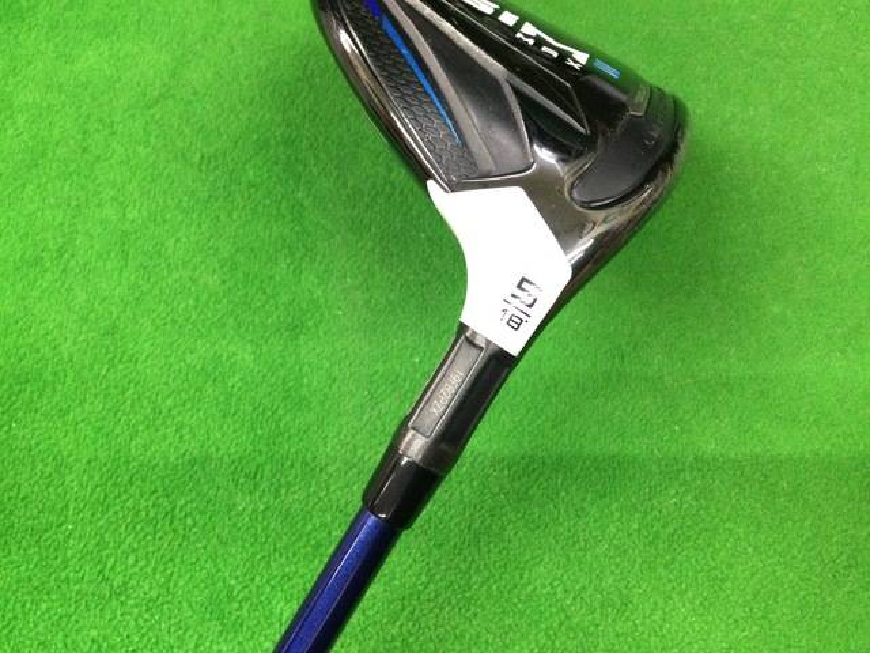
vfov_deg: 45.4
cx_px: 435
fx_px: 779
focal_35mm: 31
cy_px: 326
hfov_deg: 58.4
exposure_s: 1/30
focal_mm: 3.3
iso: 200
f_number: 2.4
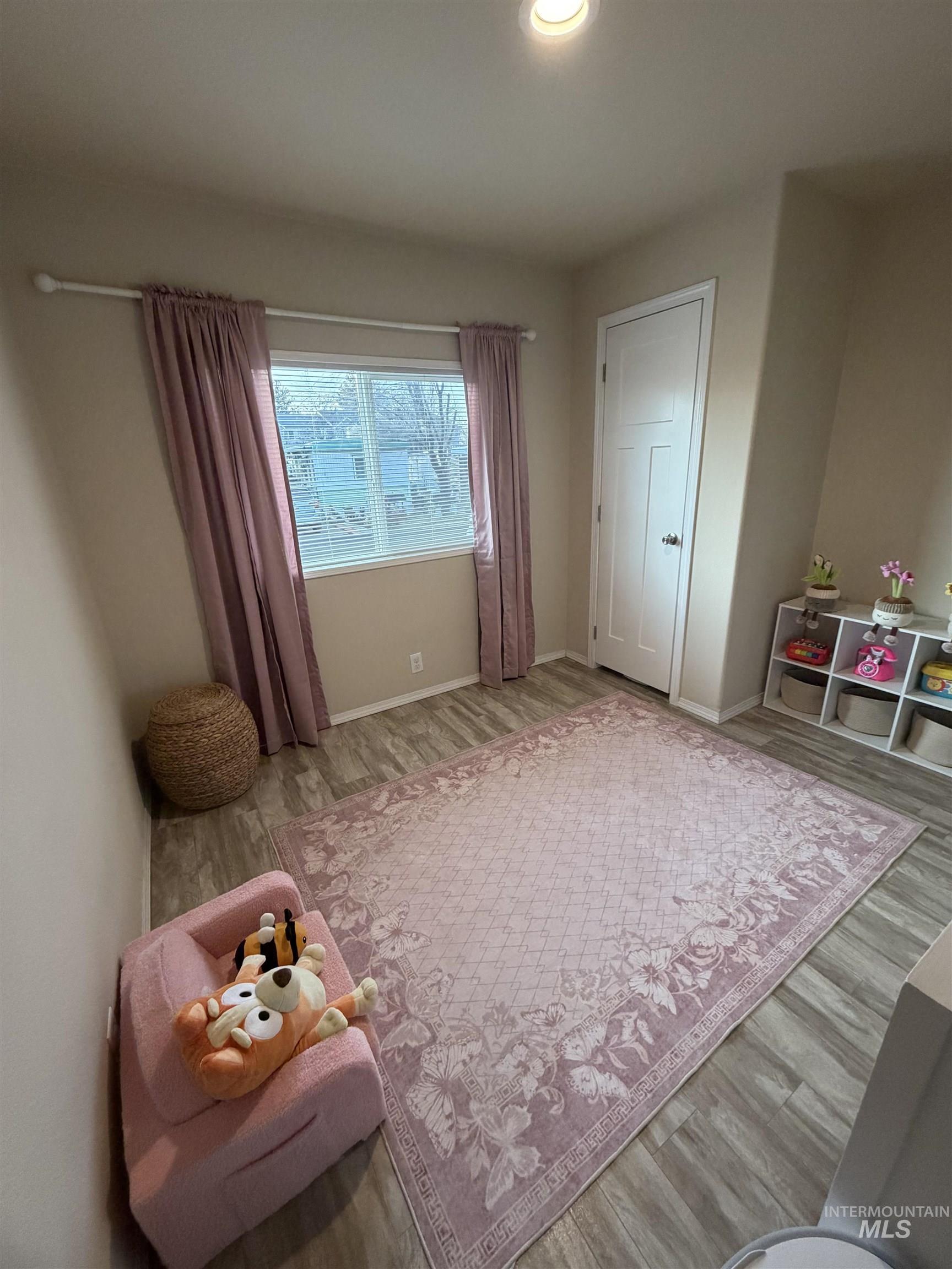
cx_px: 476
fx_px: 513
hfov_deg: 85.7
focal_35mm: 14
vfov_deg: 102.1
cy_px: 634
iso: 320
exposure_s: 1/120
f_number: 2.2
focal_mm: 2.22
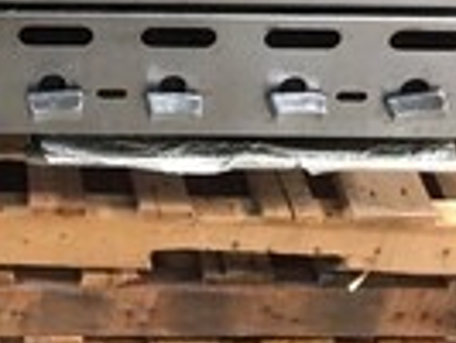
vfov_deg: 16.4
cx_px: -31
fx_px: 1147
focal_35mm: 87
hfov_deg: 21.5
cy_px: -58
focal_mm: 4.15
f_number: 2.2
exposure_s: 1/20
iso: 250
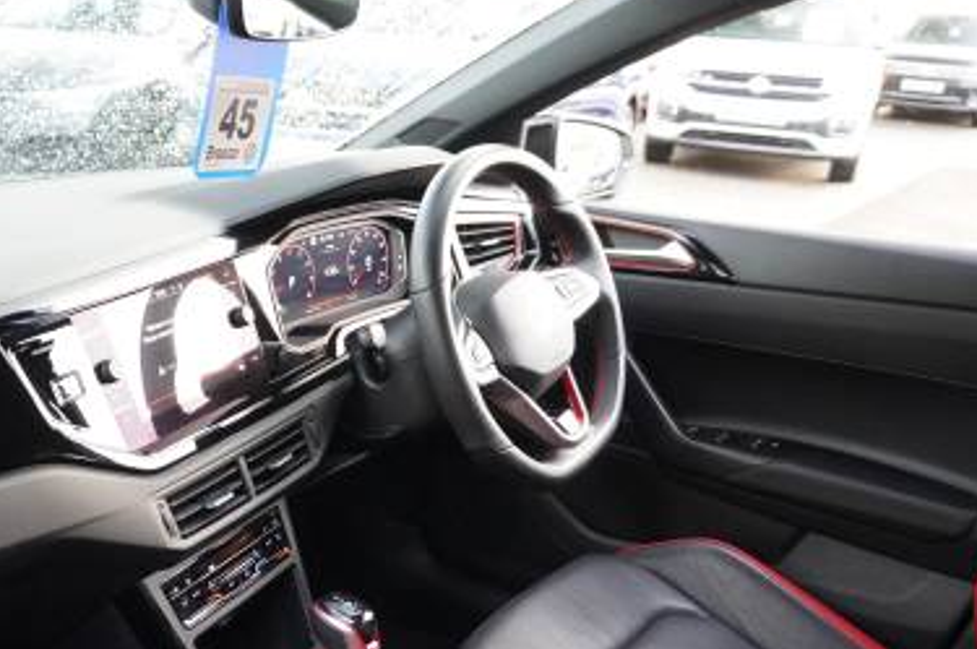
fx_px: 1111
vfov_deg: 32.0
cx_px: 281
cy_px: 477
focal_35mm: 41
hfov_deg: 46.3
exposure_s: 1/160
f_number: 3.5
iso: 4000
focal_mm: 16
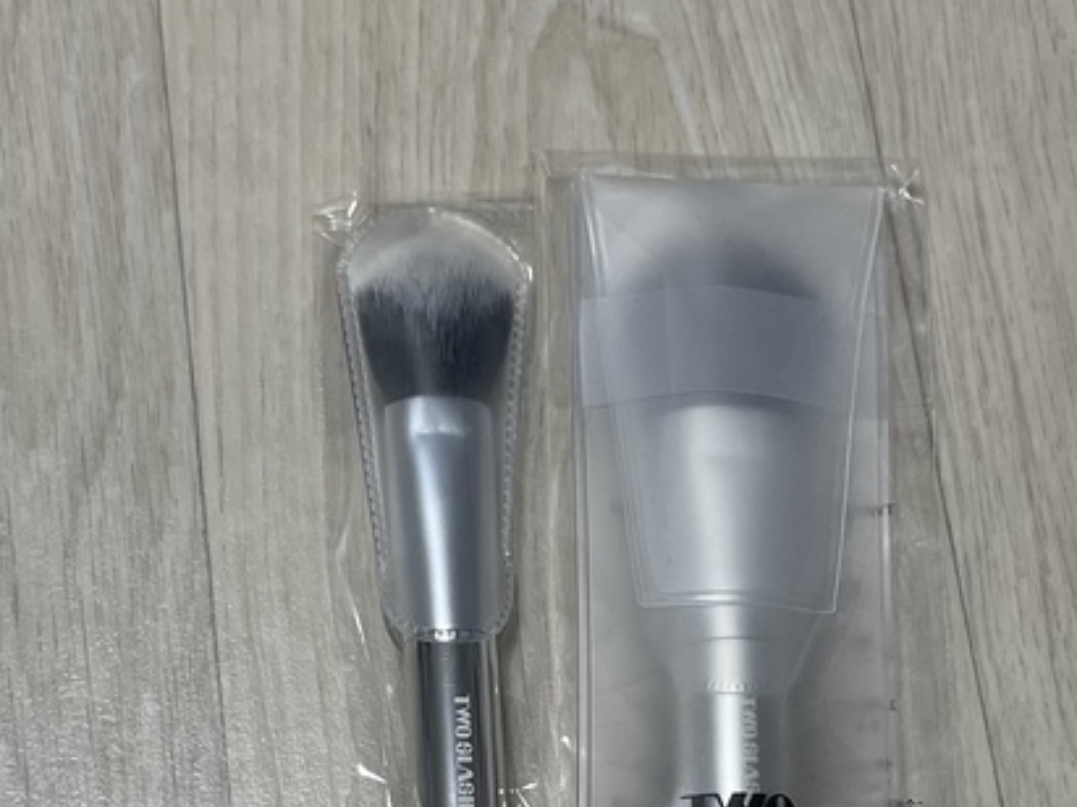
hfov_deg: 48.8
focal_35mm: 38
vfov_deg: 37.1
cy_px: 563
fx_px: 1182
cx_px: 616
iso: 80
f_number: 1.6
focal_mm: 4.2
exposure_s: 1/120
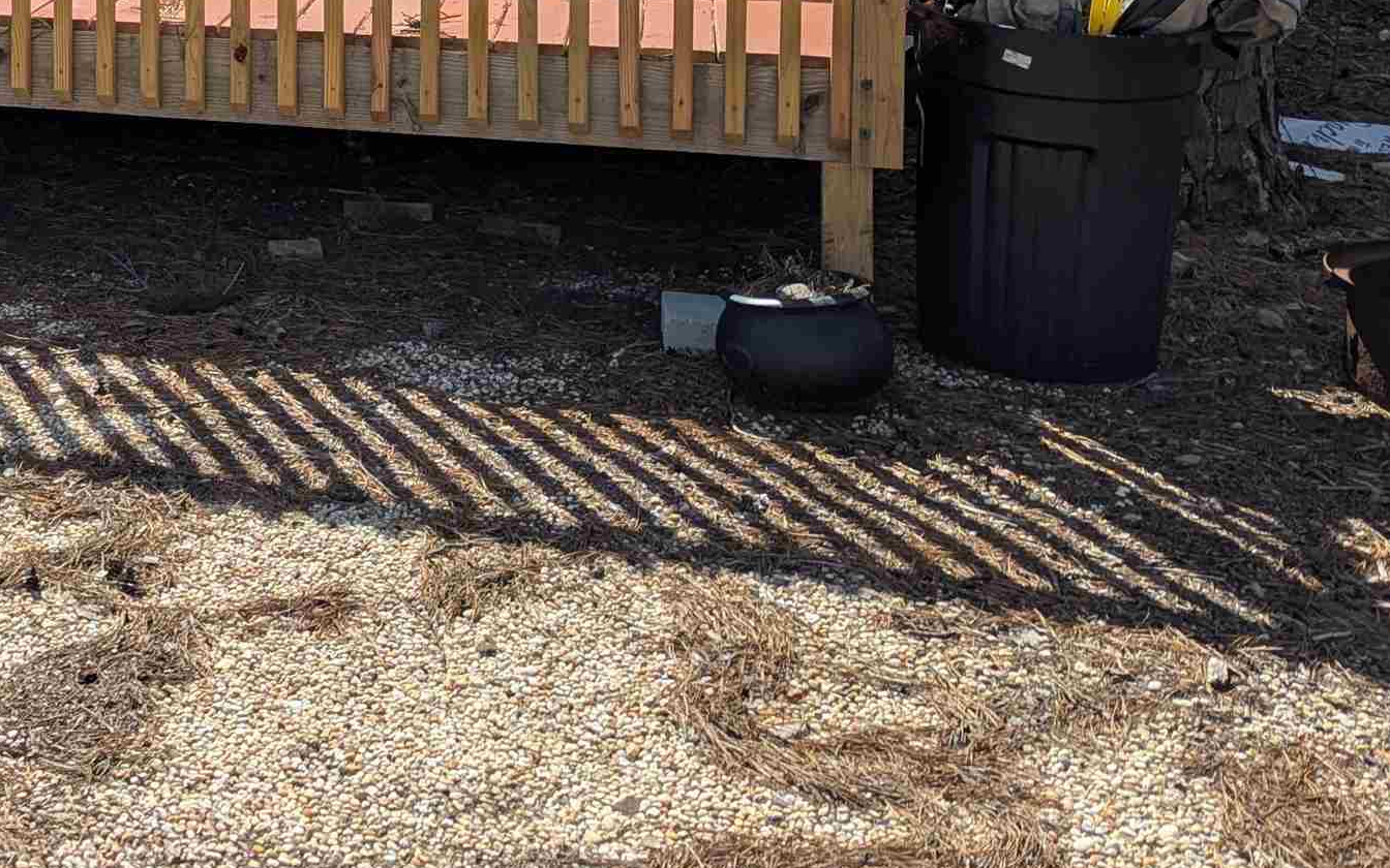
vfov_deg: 20.8
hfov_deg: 31.6
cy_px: -193
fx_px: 2197
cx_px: -91
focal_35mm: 58
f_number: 1.85
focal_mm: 6.81
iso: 39
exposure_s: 1/1887
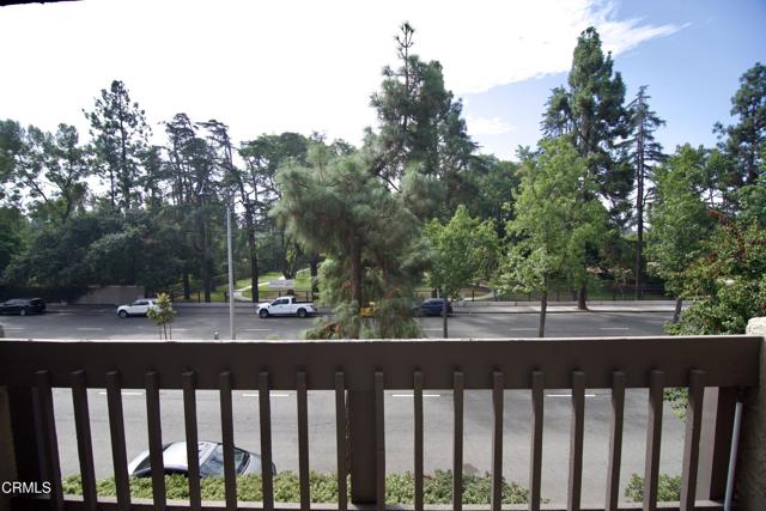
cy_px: 256
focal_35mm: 16
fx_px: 340
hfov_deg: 96.7
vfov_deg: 73.8
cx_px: 383
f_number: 8
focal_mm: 16
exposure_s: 1/250
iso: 200
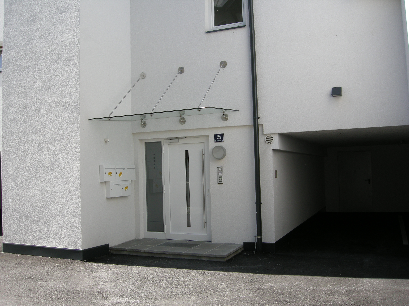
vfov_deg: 39.7
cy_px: 153
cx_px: 204
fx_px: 425
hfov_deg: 51.4
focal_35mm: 36
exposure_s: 1/197
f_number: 4.8
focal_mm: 7.5
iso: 64
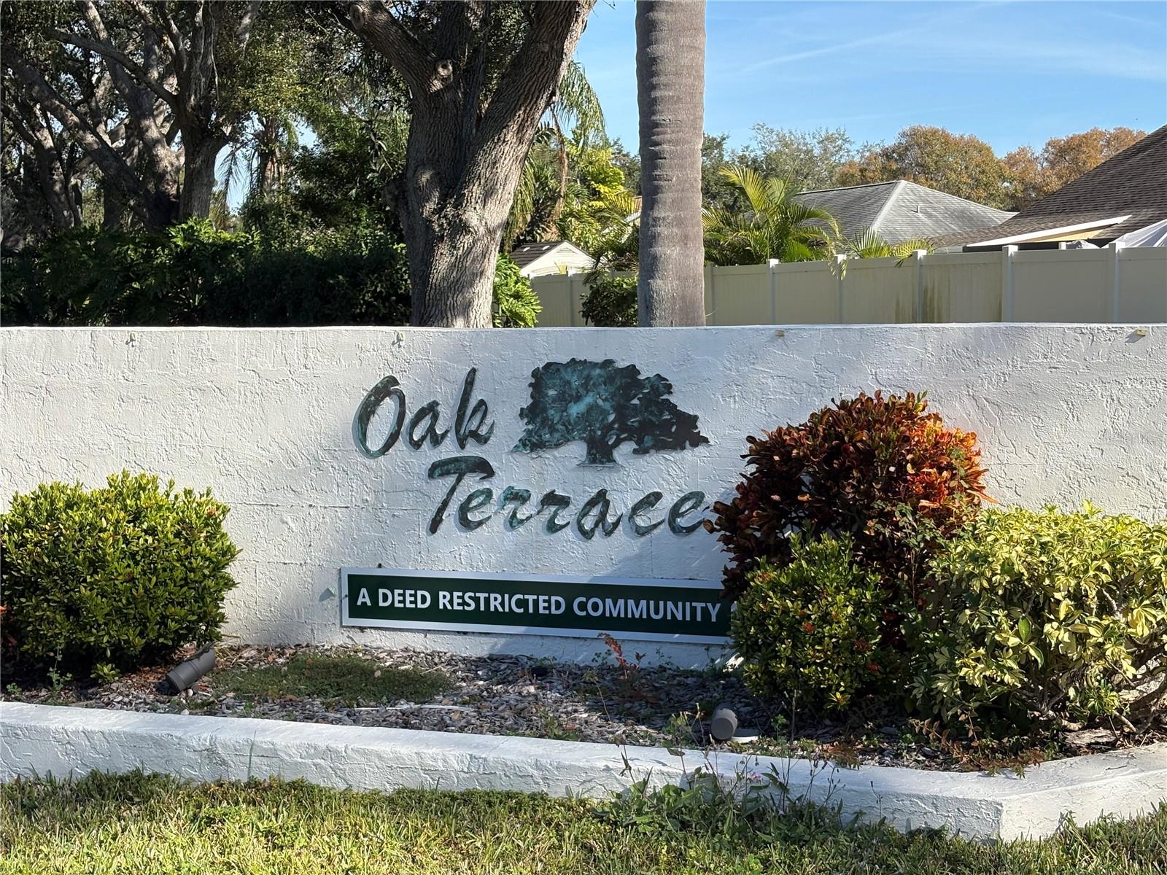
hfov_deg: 36.8
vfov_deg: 28.0
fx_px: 1753
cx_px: 584
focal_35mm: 52
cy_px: 438
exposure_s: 1/1848
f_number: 1.6
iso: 32
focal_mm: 5.96
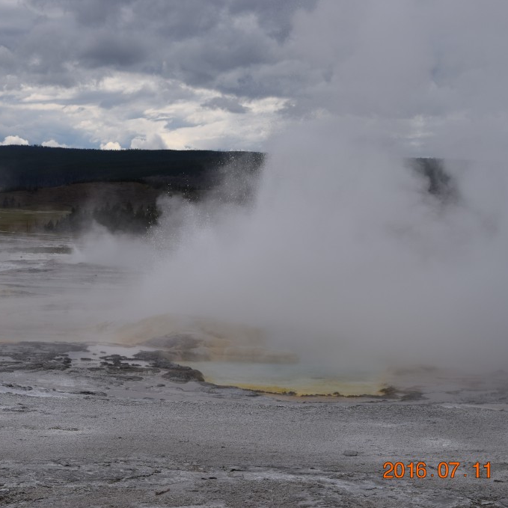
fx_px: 1754
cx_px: 182
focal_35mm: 106
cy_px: 254
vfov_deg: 16.5
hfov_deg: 16.5
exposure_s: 1/500
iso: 200
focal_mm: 55
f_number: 10
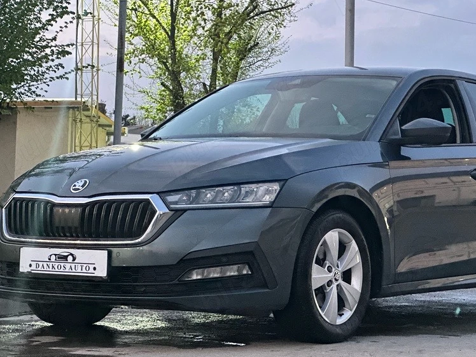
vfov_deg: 14.3
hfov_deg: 19.1
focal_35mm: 103
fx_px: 1416
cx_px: 277
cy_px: 127
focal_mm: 9
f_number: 2.8
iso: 1250
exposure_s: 1/14
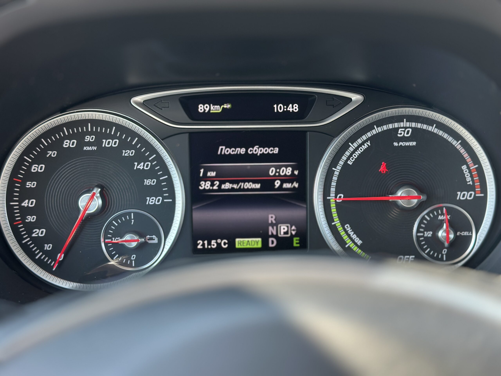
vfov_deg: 30.3
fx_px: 695
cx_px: 250
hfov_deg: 39.7
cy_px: 188
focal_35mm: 48
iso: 100
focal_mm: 6.86
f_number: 1.78
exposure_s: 1/150
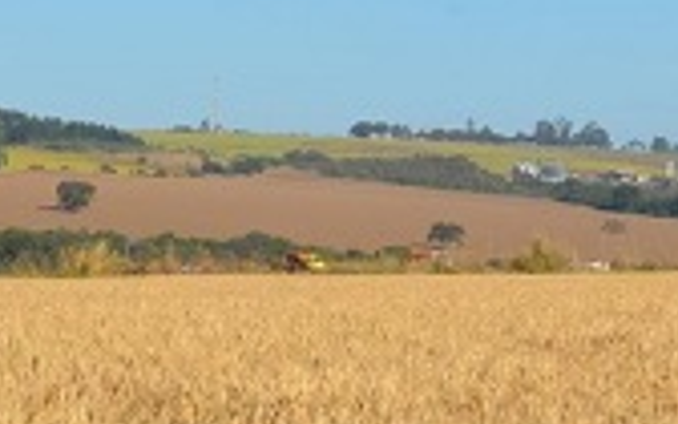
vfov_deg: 5.7
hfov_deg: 9.1
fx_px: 4231
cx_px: 577
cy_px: 590
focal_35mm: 229
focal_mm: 28
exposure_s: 1/250
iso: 100
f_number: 8
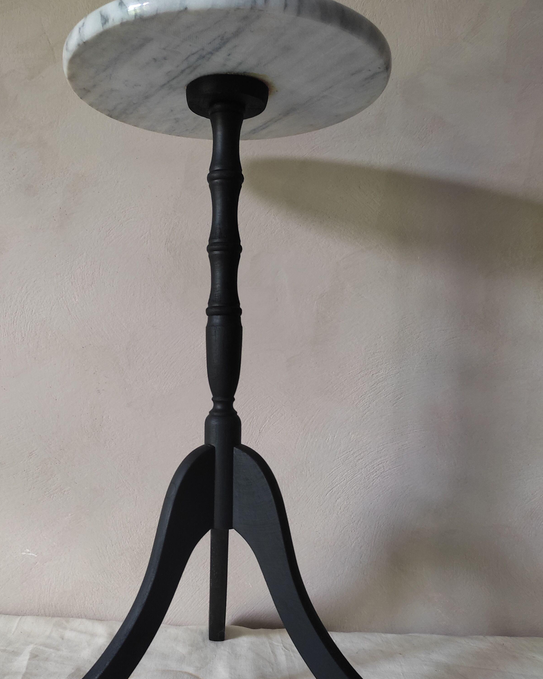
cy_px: 363
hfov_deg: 43.1
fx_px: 683
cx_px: 212
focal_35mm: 34
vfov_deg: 52.8
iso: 885
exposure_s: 1/33
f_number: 1.79
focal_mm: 4.74
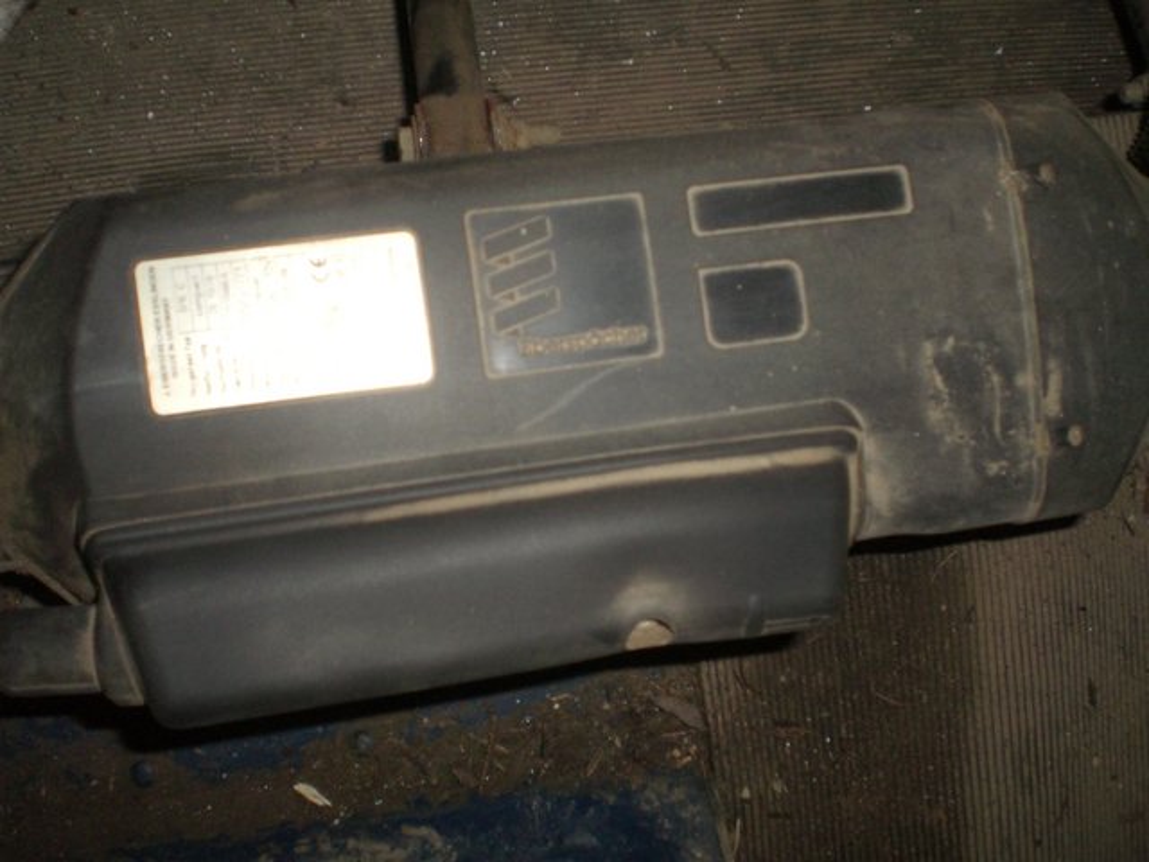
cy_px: 431
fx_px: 1261
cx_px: 574
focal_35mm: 38
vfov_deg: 37.7
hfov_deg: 49.0
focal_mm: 6.3
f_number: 3.1
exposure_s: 1/60
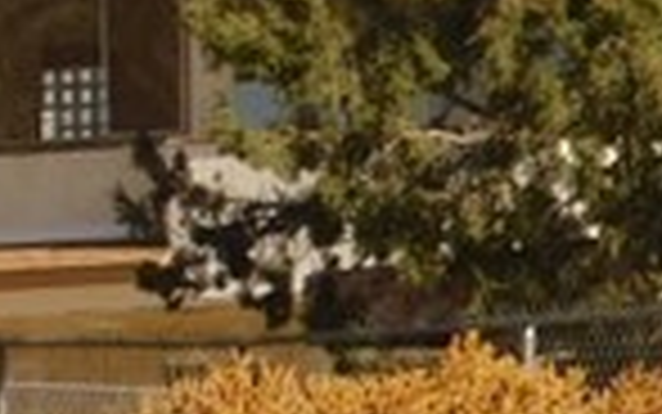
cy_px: -302
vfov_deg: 2.2
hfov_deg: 3.5
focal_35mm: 592
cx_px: 842
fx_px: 10685
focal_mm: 14.2
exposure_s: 1/1000
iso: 125
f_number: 4.4
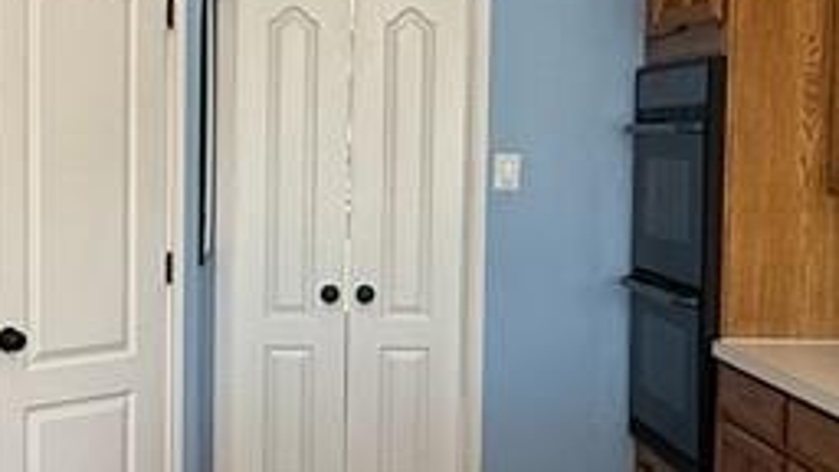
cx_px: 298
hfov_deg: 34.1
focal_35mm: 61
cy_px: 213
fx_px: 1357
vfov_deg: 19.7
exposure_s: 1/60
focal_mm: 2.22
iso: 250
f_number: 2.2
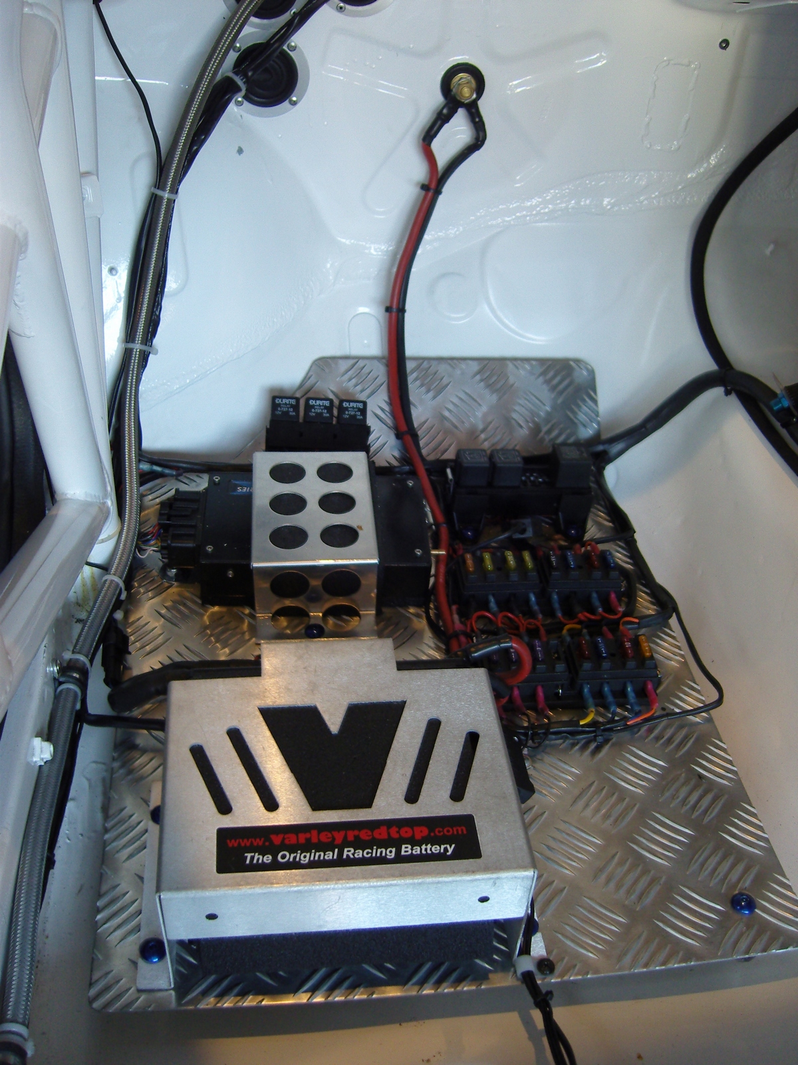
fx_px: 1045
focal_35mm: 34
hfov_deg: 41.8
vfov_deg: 54.0
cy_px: 532
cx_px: 399
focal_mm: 7.3
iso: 200
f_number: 2.8
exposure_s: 1/30
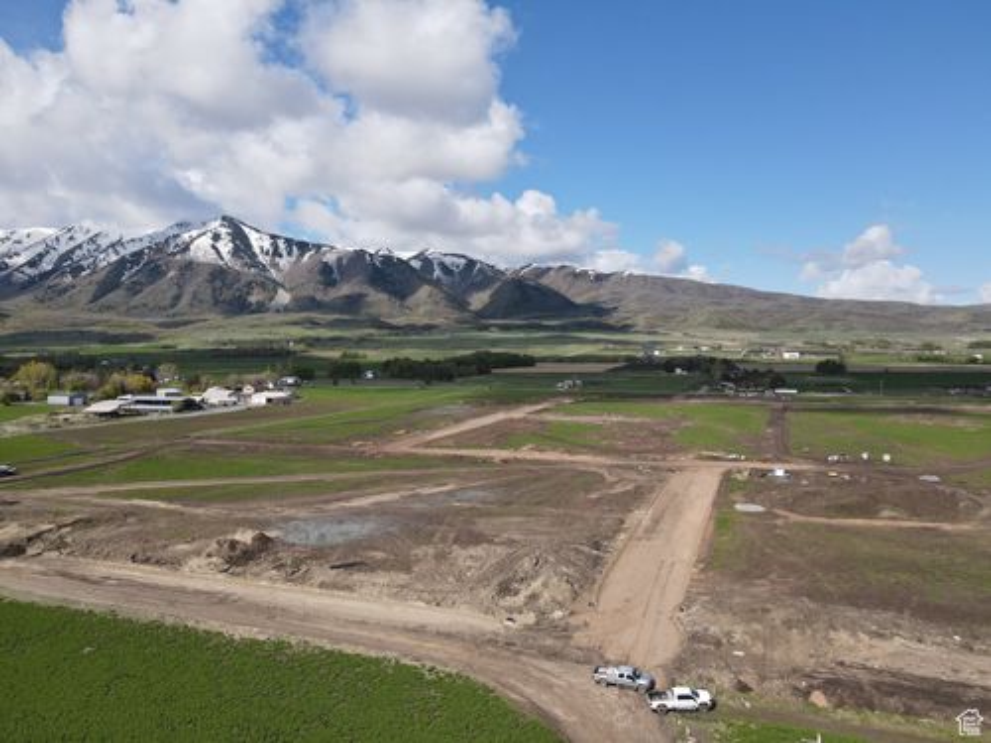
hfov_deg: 71.6
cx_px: 496
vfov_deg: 56.8
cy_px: 372
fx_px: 687
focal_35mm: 24
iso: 100
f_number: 2.8
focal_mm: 4.5
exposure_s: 1/800
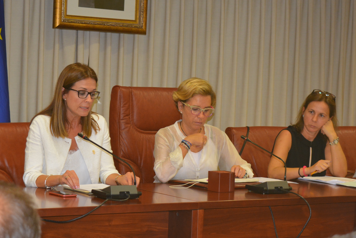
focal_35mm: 96
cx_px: 175
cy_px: 133
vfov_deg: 14.3
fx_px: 950
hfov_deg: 21.2
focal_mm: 42
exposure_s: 1/60
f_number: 5
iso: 900
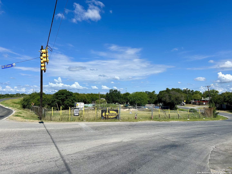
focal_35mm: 24
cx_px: 116
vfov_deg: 56.8
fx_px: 161
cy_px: 87
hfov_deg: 71.6
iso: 80
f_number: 1.78
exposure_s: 1/7042
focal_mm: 6.86
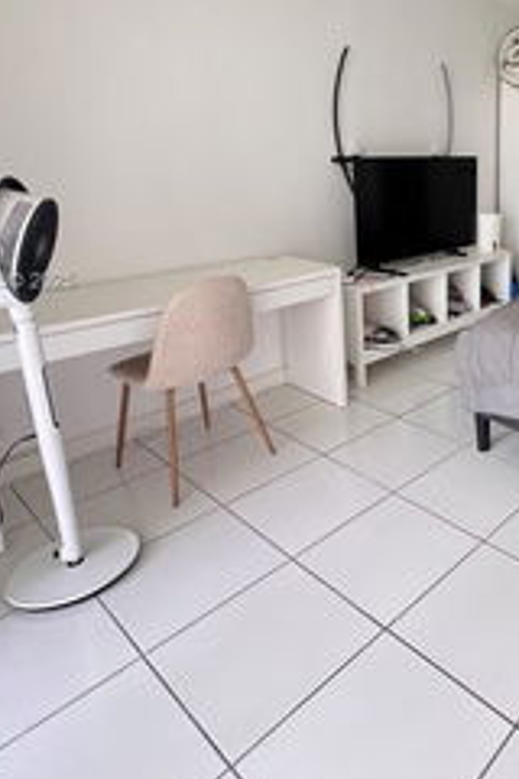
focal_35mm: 24
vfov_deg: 72.3
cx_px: 498
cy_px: 282
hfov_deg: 46.1
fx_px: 519
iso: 250
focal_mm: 1.57
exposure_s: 1/70
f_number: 1.8
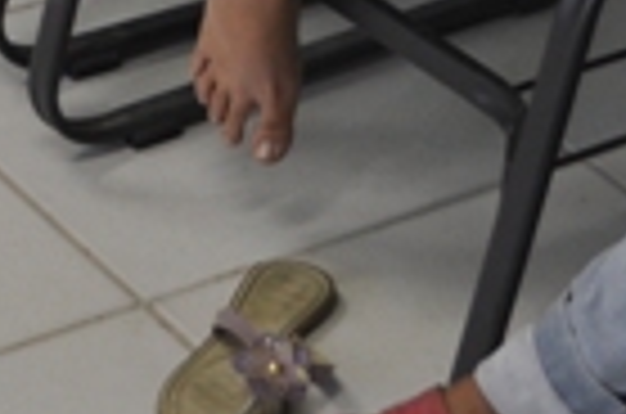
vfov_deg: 6.6
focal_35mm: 190
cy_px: -763
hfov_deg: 10.8
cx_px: 99
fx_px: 3296
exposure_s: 1/60
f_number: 4
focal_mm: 22
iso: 450
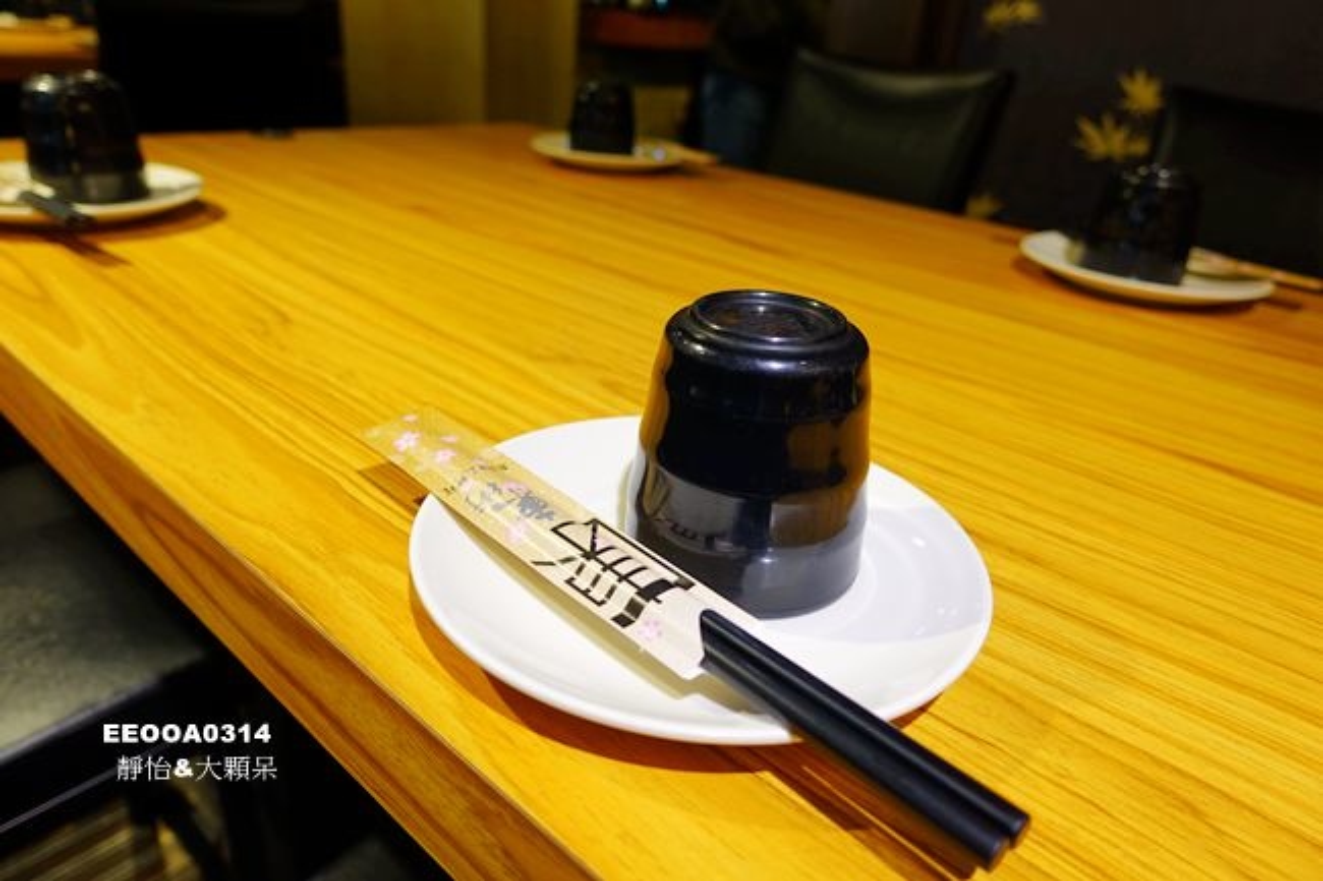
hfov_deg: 73.8
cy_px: 440
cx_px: 662
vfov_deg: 53.1
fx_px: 882
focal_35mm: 24
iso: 125
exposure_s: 1/30
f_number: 2.2
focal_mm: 8.8
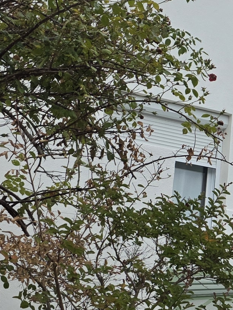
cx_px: 528
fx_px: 1005
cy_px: 183
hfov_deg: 11.4
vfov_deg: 17.6
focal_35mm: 112
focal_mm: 6.3
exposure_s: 1/5296
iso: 80
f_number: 1.7
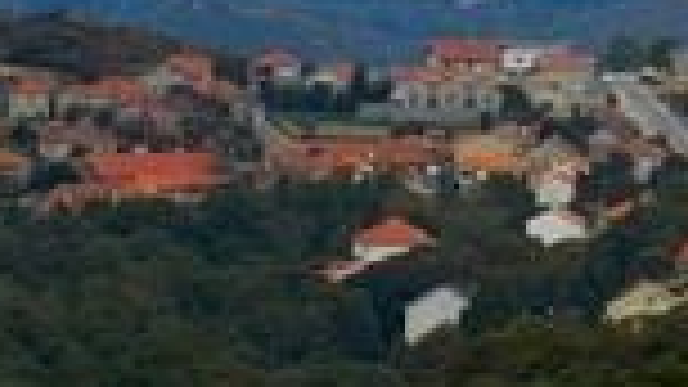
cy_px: -227
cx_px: -121
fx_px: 11455
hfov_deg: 3.4
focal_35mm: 628
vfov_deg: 1.9
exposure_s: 1/320
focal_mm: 31.2
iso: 160
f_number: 5.4
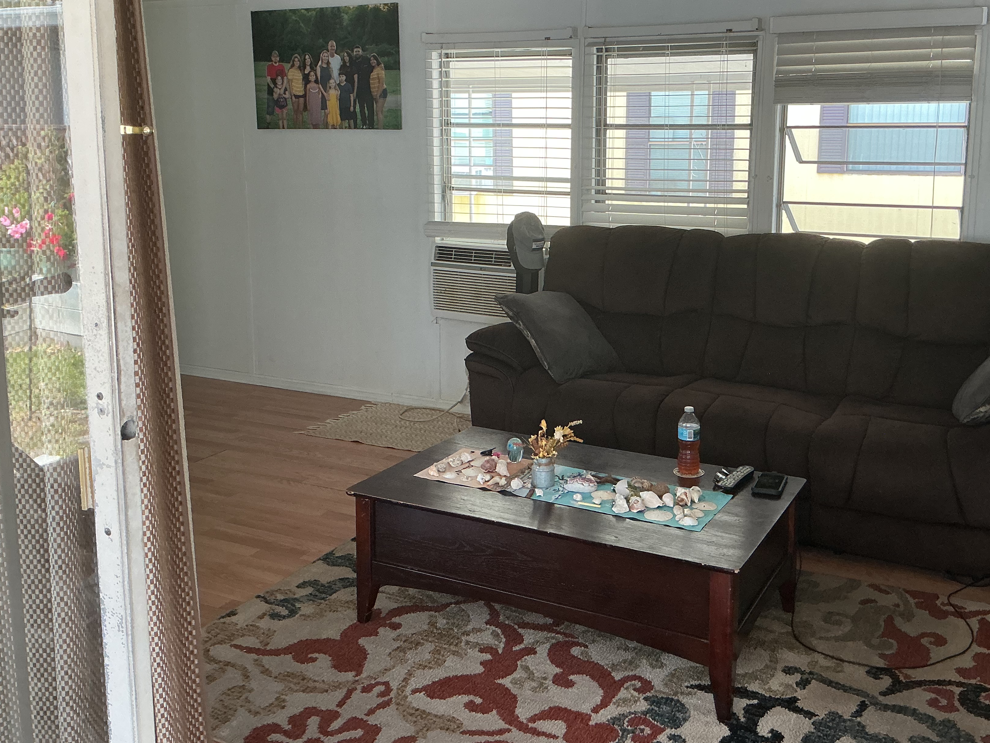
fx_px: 1030
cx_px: 547
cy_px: 284
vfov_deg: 39.4
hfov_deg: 51.3
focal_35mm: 36
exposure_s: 1/120
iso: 64
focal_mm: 3
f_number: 1.8
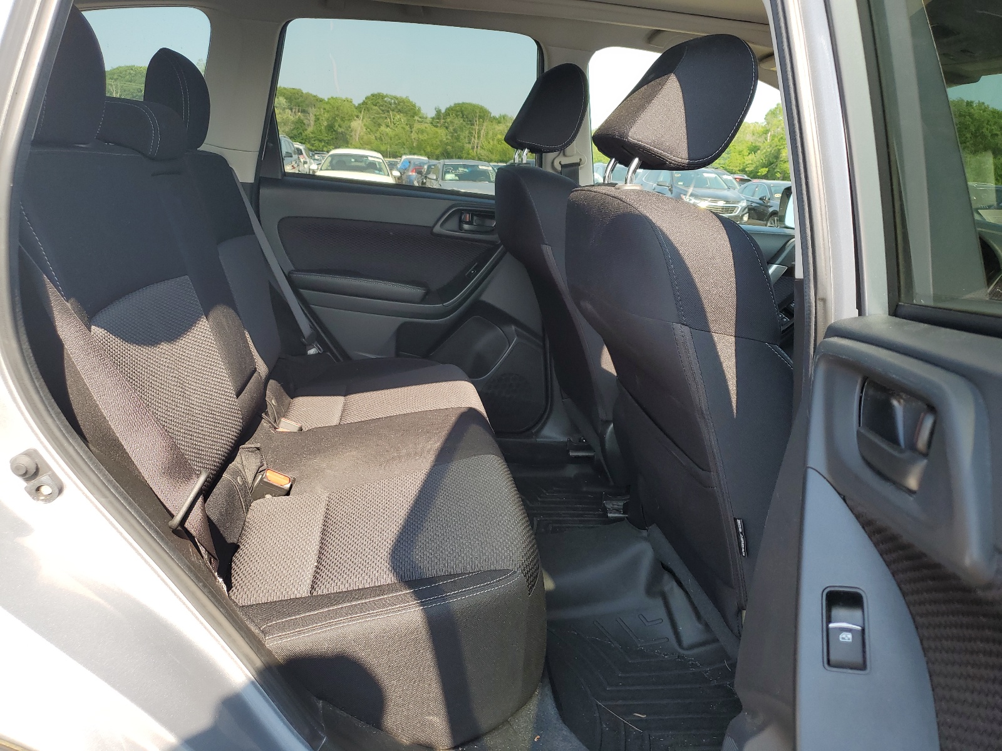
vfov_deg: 53.1
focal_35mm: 26
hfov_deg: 67.3
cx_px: 501
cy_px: 376
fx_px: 753
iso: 50
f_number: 1.5
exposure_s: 1/455
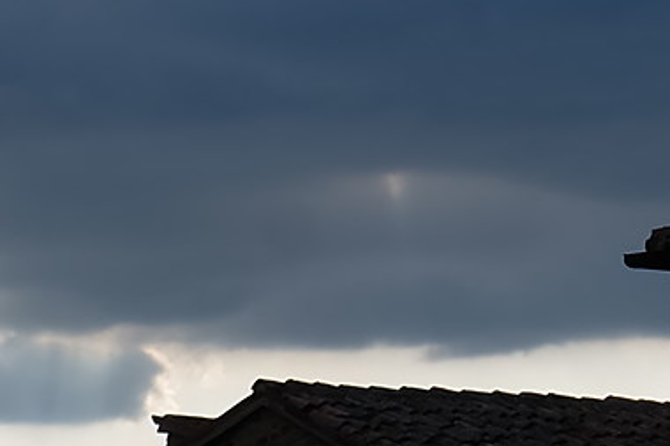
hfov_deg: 8.3
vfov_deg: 5.6
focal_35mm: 240
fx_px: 4465
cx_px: 1213
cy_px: -518
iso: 100
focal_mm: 25.6
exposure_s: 1/160
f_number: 13
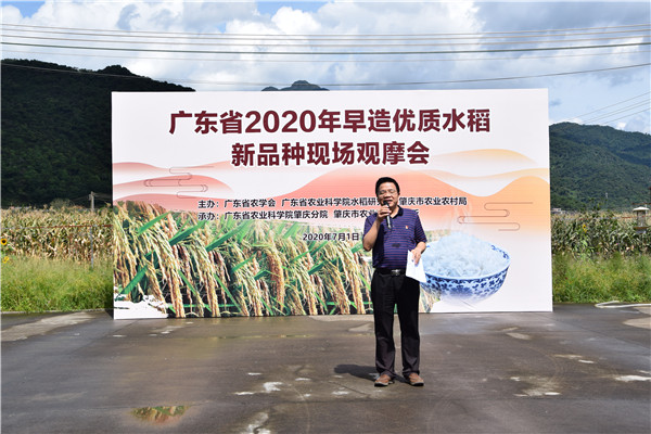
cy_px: 217
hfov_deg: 41.1
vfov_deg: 28.1
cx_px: 326
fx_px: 868
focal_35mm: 48
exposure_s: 1/400
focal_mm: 32
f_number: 10
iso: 200
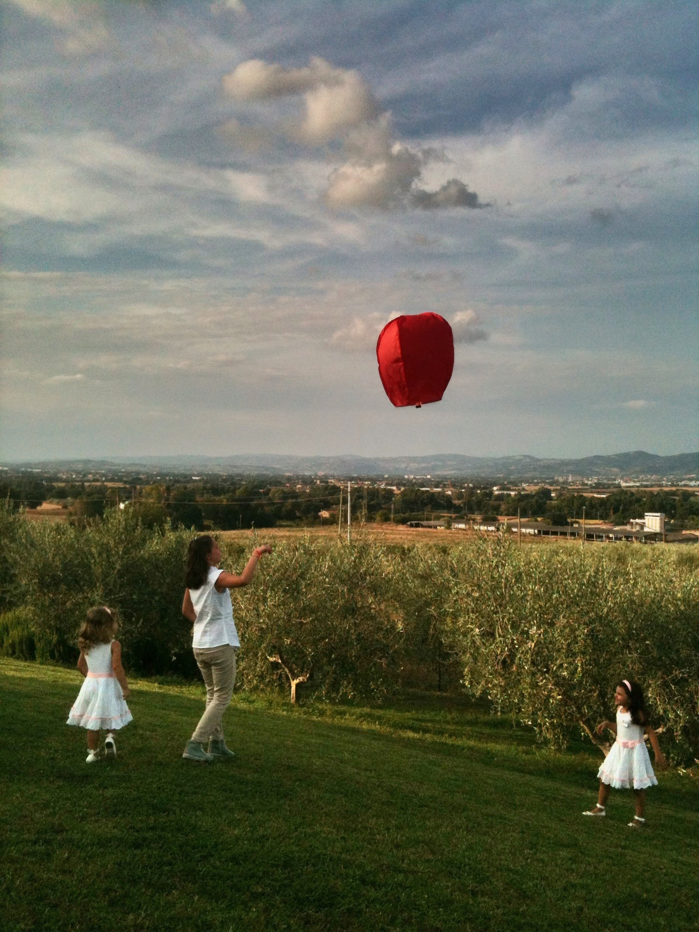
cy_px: 466
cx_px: 350
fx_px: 942
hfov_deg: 40.7
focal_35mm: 35
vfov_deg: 52.6
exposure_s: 1/974
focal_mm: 3.85
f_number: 2.8
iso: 64
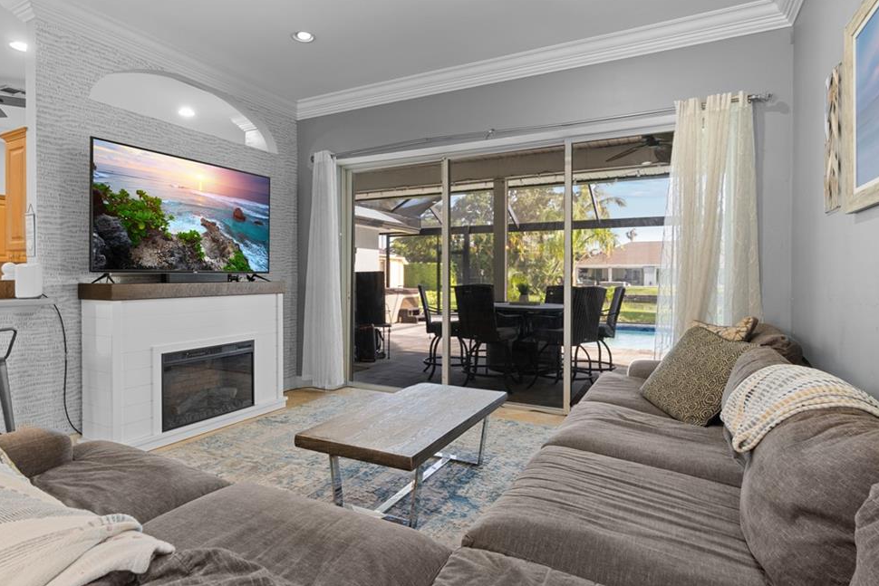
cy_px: 303
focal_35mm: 19
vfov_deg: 64.6
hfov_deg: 86.9
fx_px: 464
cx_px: 432
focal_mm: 12
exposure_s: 1/2
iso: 320
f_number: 7.1
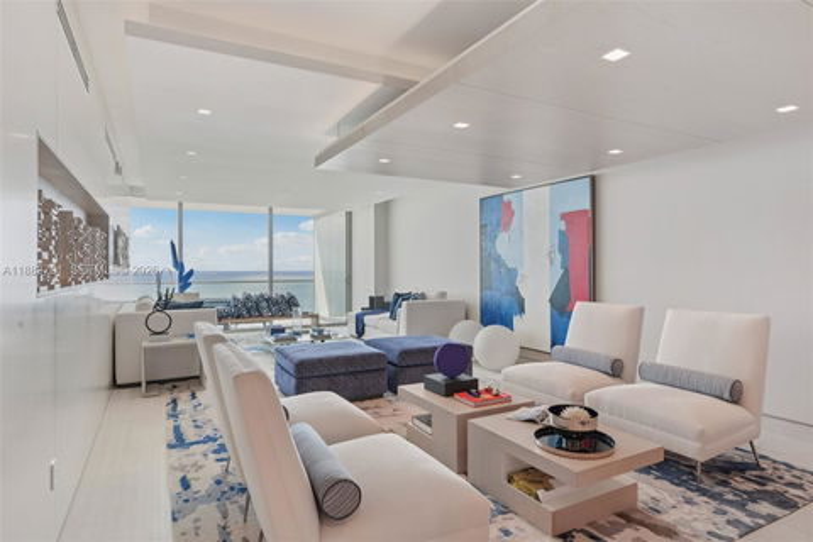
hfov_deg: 81.2
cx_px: 406
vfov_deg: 59.5
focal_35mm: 21
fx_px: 474
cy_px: 271
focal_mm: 21
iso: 200
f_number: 9
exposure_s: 1/20
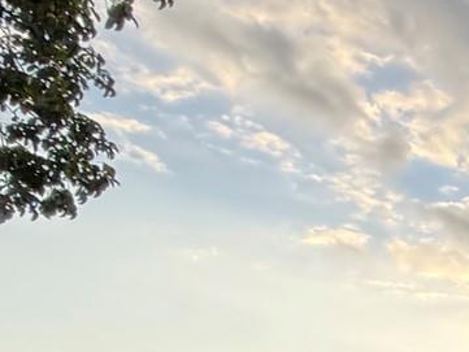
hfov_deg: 18.6
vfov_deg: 20.3
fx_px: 840
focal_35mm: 62
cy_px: 526
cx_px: 957
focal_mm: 2.22
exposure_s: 1/229
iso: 64
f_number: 2.2
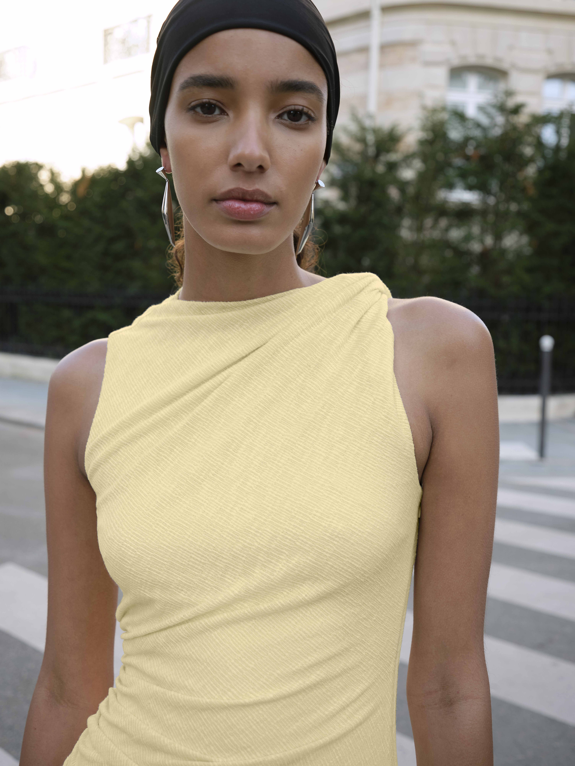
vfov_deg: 51.4
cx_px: 288
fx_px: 797
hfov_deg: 39.7
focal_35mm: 36
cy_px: 383
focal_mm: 45.7
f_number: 5.6
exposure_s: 1/125
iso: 400
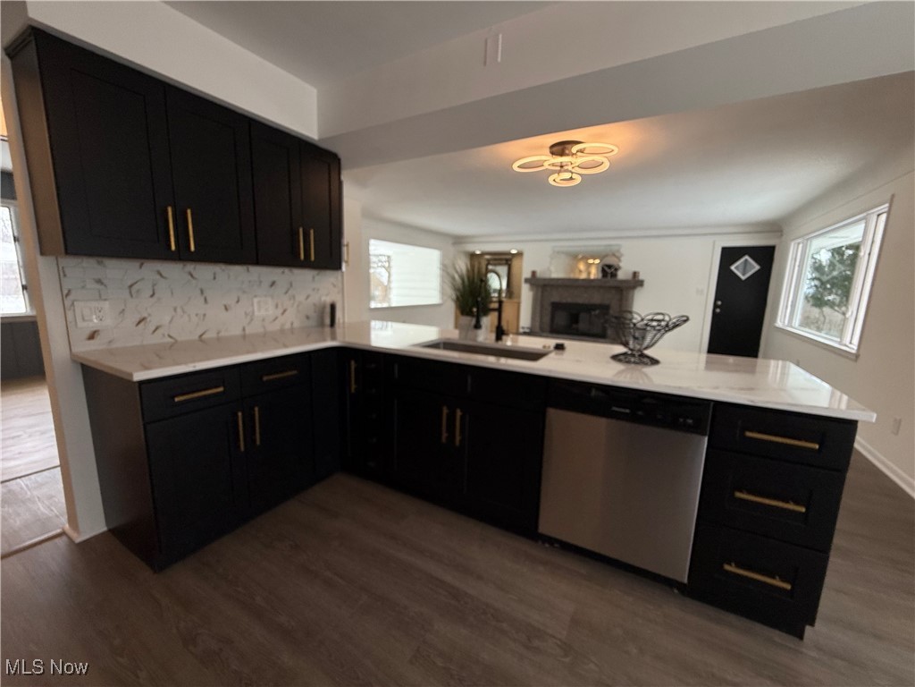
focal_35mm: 14
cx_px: 458
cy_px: 344
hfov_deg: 102.1
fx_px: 370
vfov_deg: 85.7
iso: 50
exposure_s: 1/234
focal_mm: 2.22
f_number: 2.2
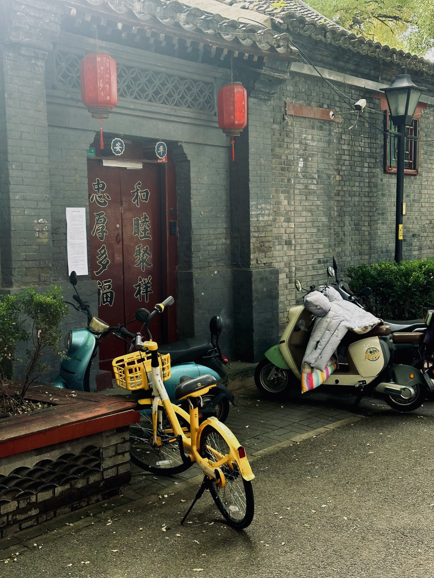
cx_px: 217
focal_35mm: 48
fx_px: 802
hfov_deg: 30.3
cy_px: 289
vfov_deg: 39.7
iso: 50
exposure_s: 1/121
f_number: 1.8
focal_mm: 6.9
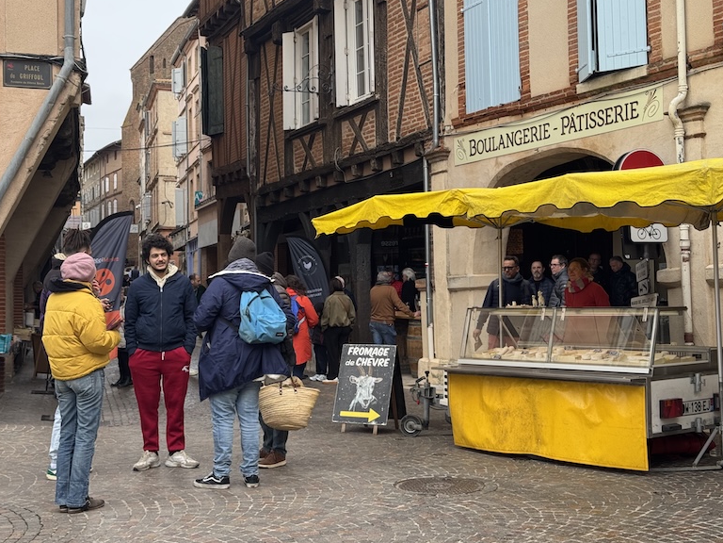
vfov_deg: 29.1
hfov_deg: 38.2
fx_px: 1044
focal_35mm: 50
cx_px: 353
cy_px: 269
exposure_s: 1/645
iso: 64
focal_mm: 6.76
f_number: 1.78
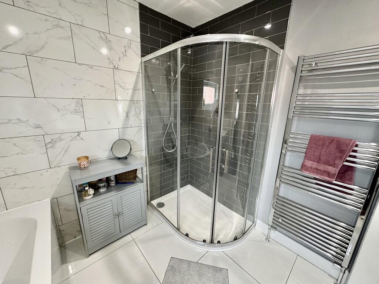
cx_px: 190
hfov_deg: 102.1
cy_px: 142
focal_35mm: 14
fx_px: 153
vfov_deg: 85.7
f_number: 2.2
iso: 200
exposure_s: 1/50
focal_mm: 2.22
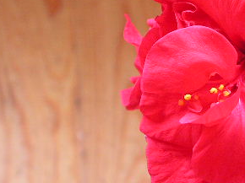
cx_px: 259
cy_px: 55
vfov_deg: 11.7
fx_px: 891
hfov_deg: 15.3
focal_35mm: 126
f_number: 3.3
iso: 200
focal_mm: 9.6
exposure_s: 1/15
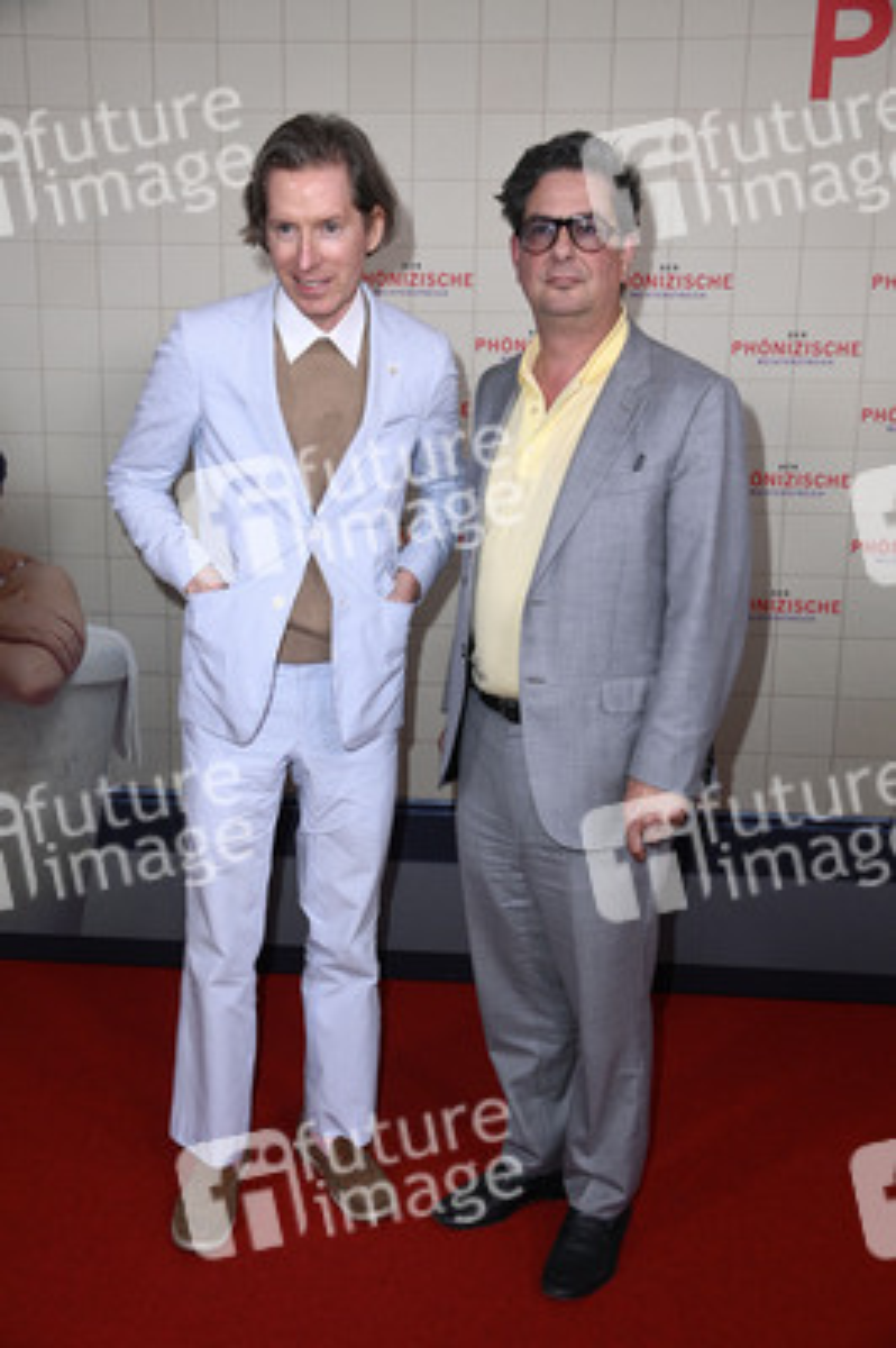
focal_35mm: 38
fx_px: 1421
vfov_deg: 50.7
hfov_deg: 35.0
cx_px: 448
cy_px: 674
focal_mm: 38
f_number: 5.6
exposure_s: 1/250
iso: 800
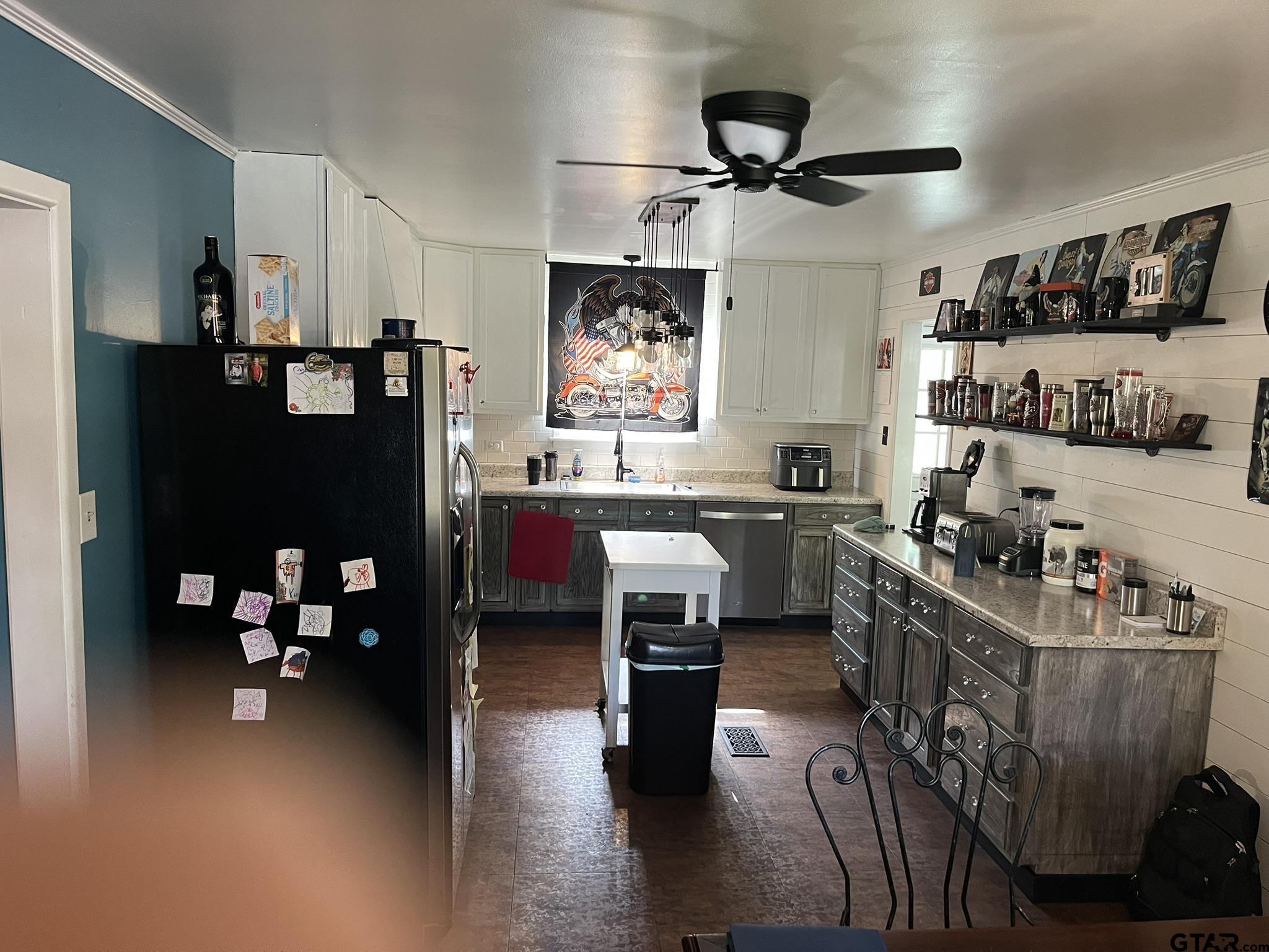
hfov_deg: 67.3
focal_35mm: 26
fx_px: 953
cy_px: 476
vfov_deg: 53.1
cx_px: 634
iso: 200
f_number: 1.6
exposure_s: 1/60
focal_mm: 5.1
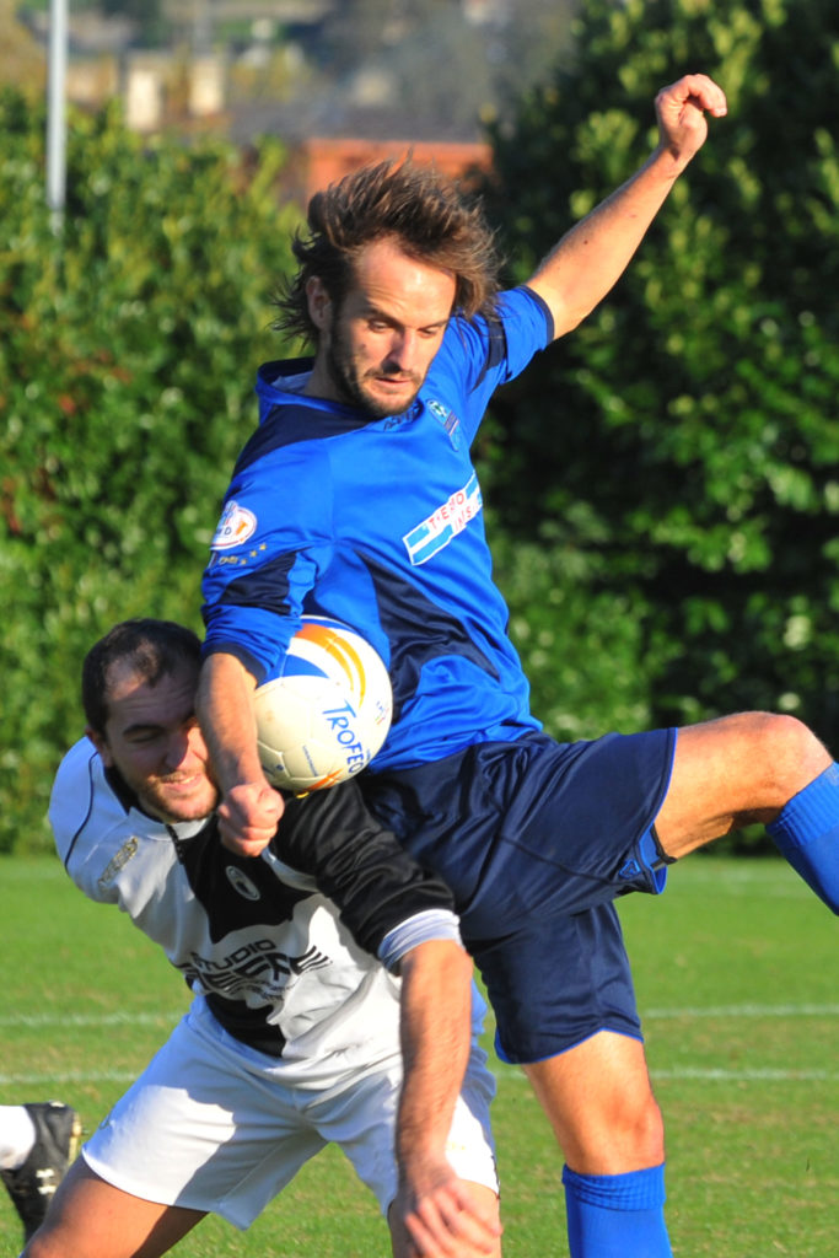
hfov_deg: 6.9
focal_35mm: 200
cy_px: 629
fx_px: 6989
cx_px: 420
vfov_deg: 10.3
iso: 800
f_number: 7.1
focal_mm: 200
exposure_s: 1/800
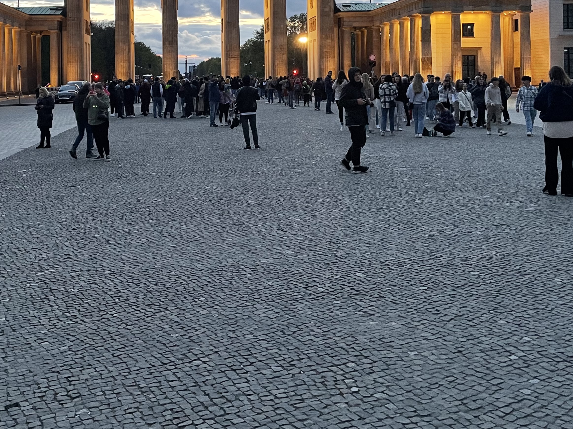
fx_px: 745
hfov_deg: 41.6
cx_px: 201
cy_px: 79
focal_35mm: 45
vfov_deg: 31.3
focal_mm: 4.2
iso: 125
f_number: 1.6
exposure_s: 1/50
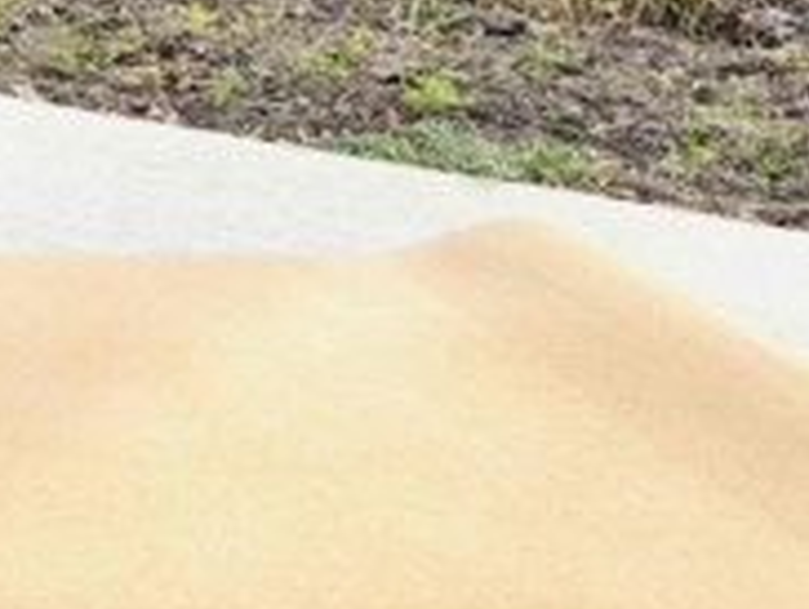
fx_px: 2340
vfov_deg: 14.0
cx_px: -742
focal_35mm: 100
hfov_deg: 15.9
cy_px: -273
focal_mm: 5.96
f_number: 1.6
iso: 50
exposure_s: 1/799
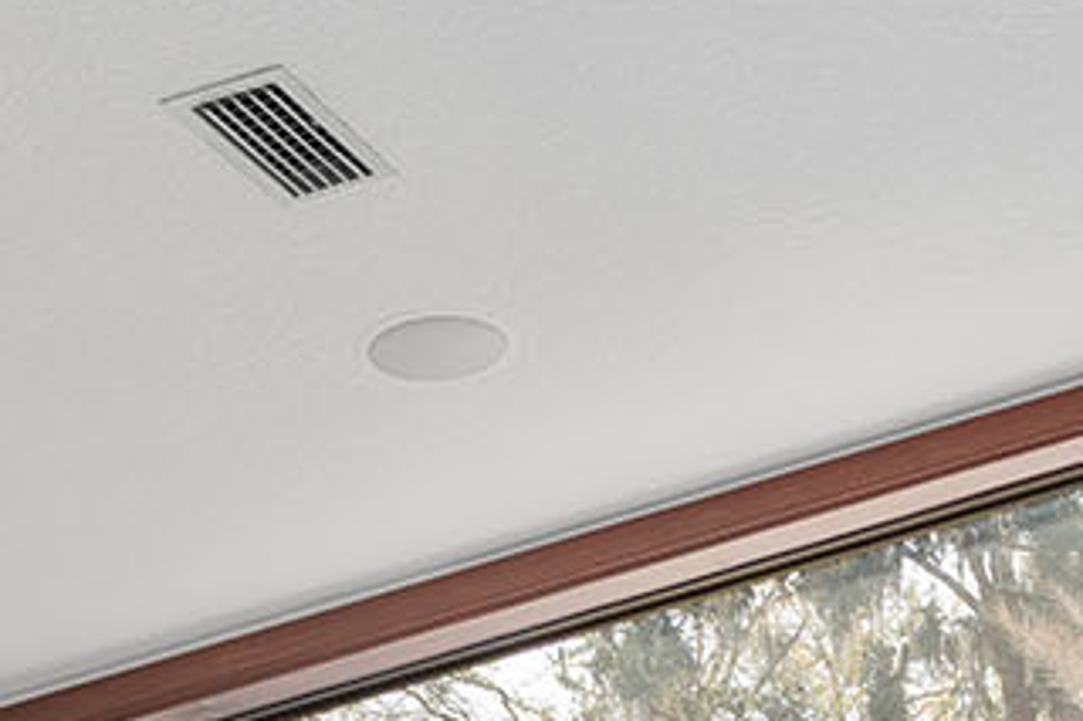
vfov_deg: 12.7
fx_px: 2706
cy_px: 1581
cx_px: 1746
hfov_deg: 19.1
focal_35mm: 90
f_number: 7.1
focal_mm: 16
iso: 320
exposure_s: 1/6
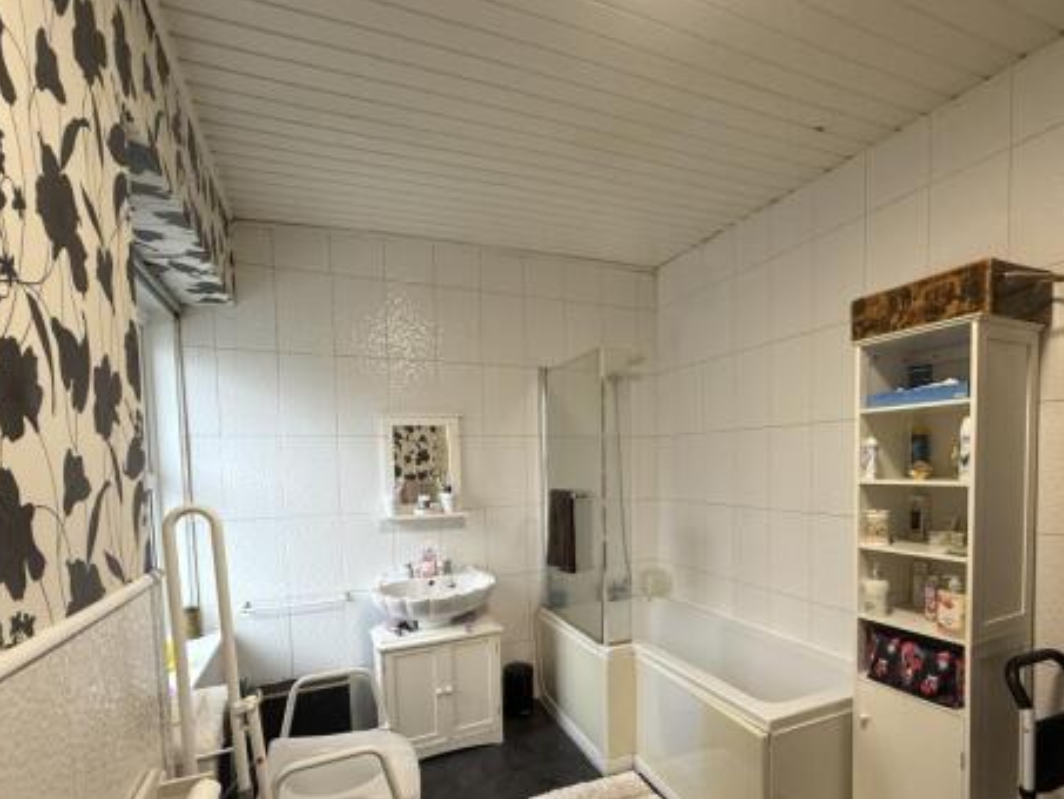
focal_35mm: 18
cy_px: 495
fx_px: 553
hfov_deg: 87.5
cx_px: 584
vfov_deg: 70.6
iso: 200
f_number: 2.2
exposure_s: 1/100
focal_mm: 2.22
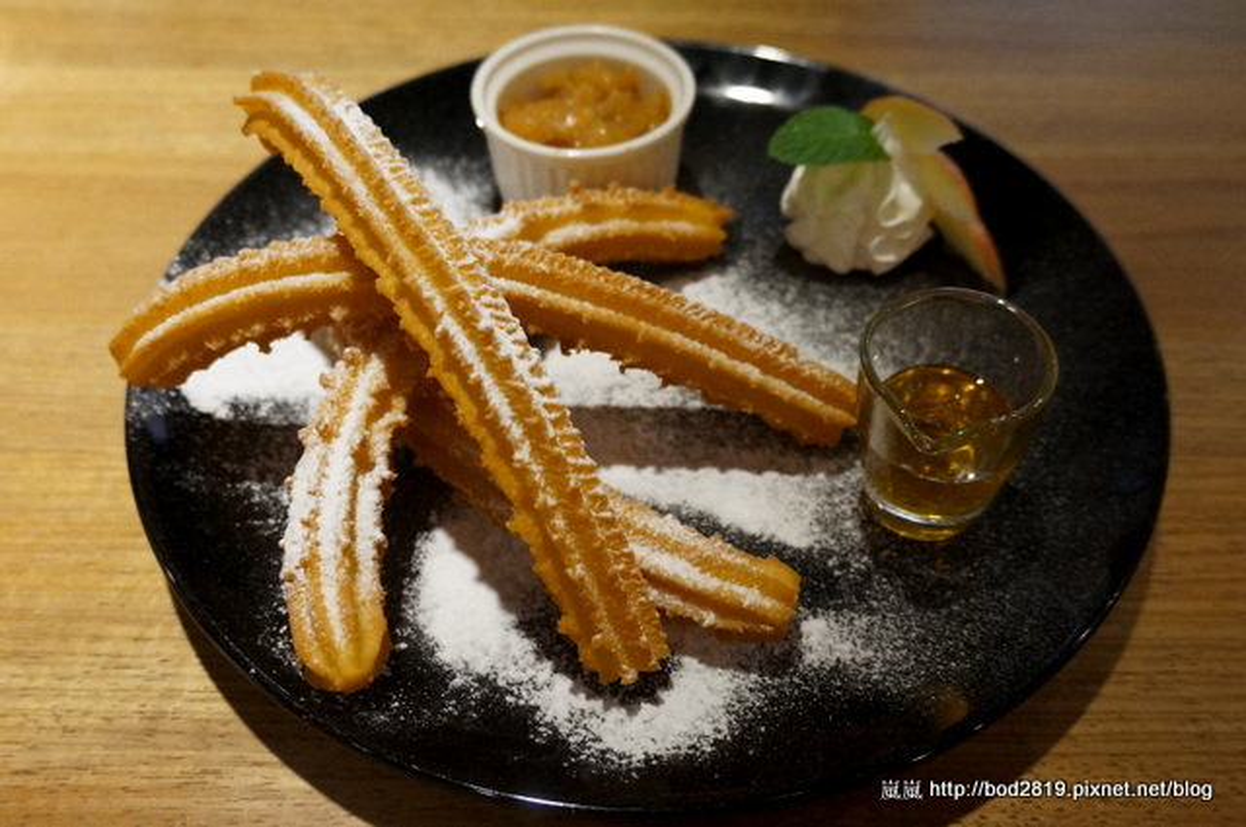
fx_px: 1089
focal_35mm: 32
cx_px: 623
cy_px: 414
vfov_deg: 41.6
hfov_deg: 59.6
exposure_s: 1/60
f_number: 4
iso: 2000
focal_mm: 21
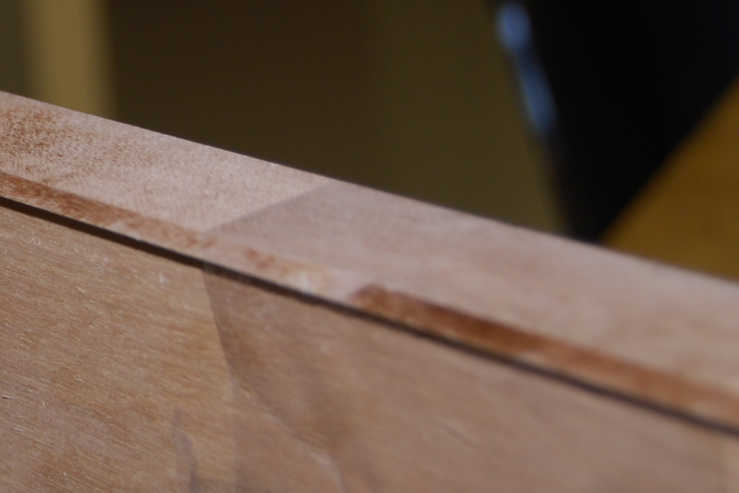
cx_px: -177
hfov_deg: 16.7
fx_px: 2402
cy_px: 133
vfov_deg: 11.7
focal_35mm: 117
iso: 200
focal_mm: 30
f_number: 4.2
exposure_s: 1/60
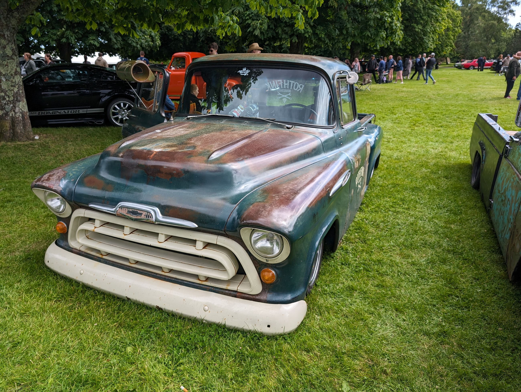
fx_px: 362
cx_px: 260
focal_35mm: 24
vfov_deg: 56.9
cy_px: 196
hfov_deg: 71.5
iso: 18
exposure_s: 1/449
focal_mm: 6.9
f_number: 1.68
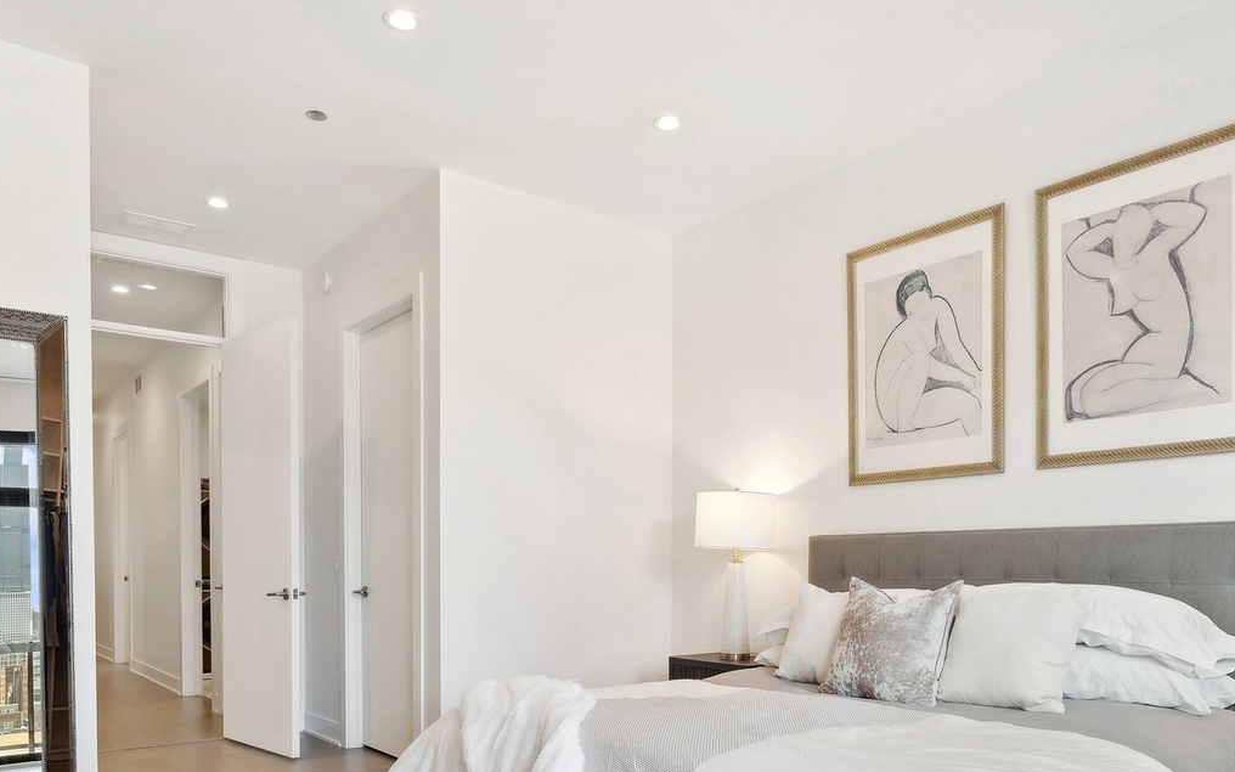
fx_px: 875
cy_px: 588
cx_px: 645
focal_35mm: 26
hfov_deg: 70.4
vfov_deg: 45.8
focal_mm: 16
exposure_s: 1/40
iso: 320
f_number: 8
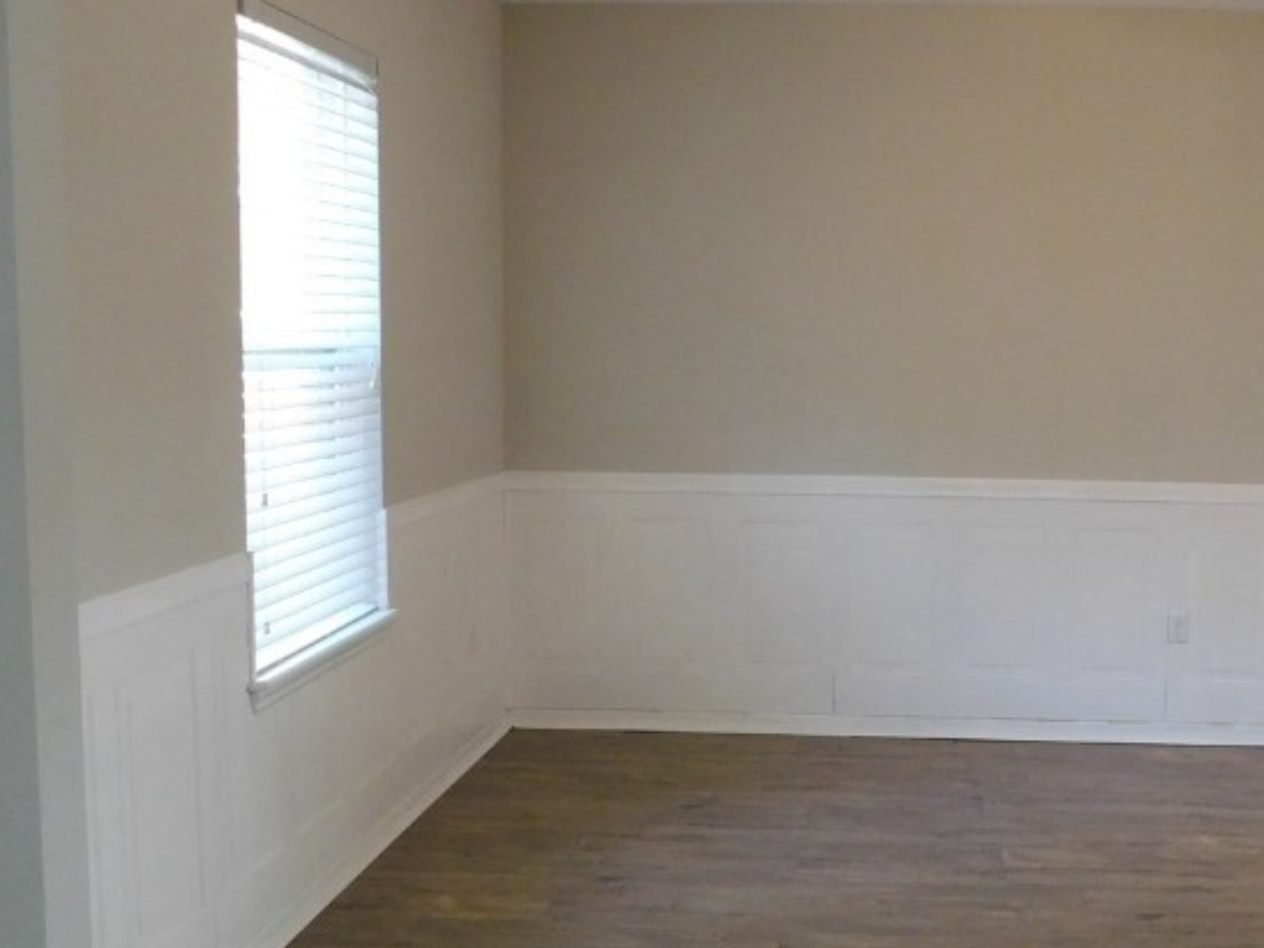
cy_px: 510
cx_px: 883
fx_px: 1570
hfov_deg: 43.0
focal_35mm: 43
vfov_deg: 33.6
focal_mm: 4
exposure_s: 1/25
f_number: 3
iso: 400
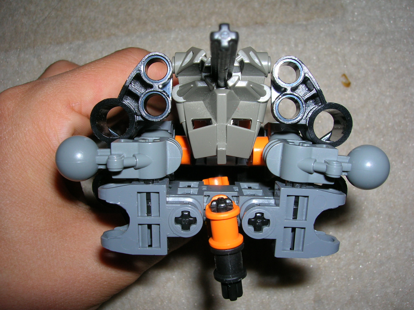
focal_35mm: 34
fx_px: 407
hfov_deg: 54.0
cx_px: 207
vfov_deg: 41.8
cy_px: 155
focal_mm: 5.7
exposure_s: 1/60.1
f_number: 4.9
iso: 50
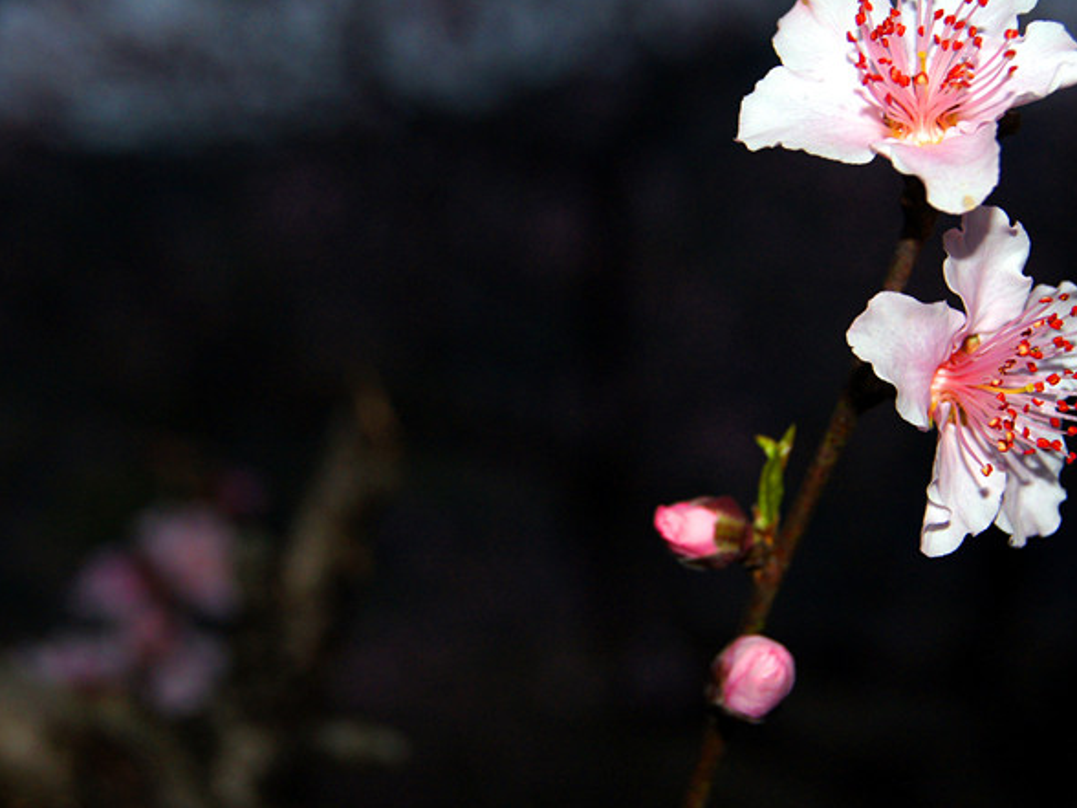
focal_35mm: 98
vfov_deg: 15.1
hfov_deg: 20.0
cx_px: 643
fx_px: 3049
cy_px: 406
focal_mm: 50
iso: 320
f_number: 6.3
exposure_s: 1/80
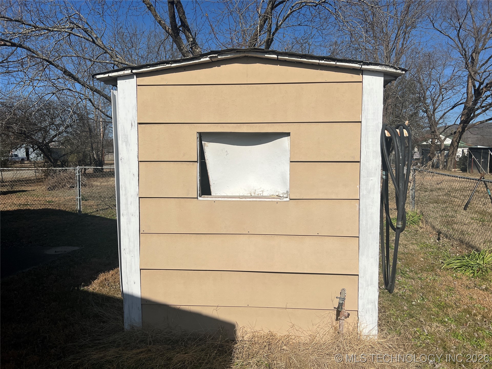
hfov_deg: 67.3
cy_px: 184
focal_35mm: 26
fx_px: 370
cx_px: 246
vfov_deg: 53.1
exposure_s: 1/12658
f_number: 1.5
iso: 50
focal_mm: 5.7
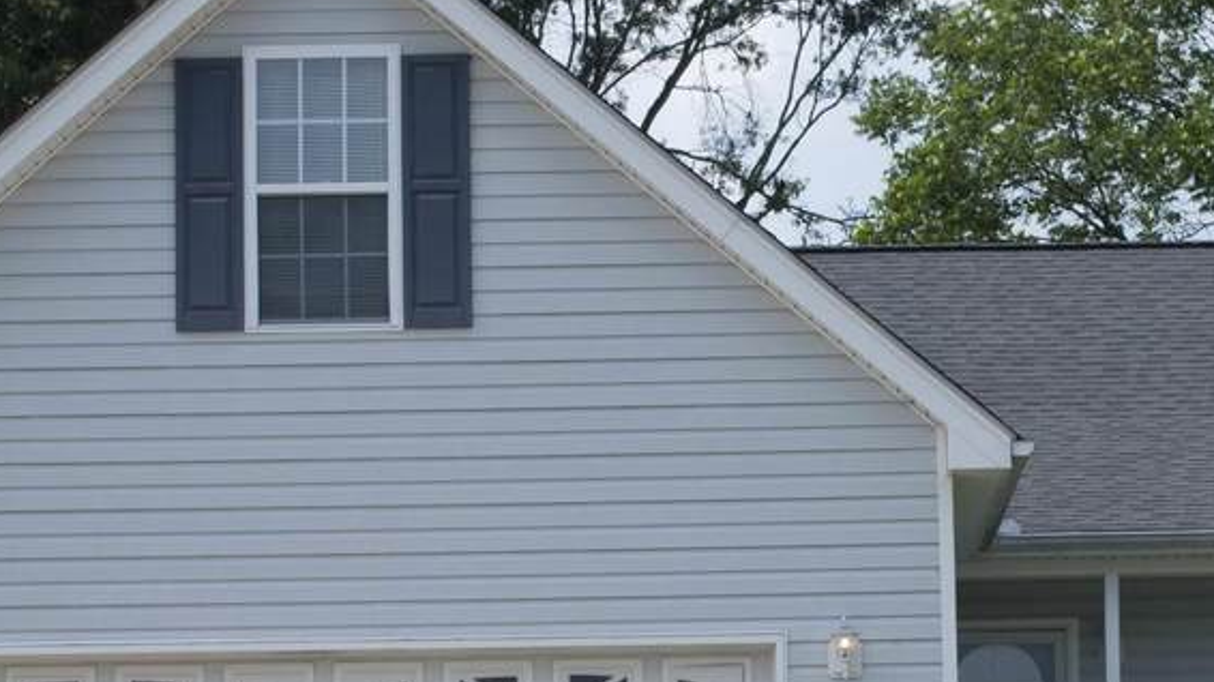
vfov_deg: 9.7
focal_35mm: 124
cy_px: 613
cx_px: 776
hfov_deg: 17.2
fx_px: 3996
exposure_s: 1/320
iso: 200
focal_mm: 35
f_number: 9
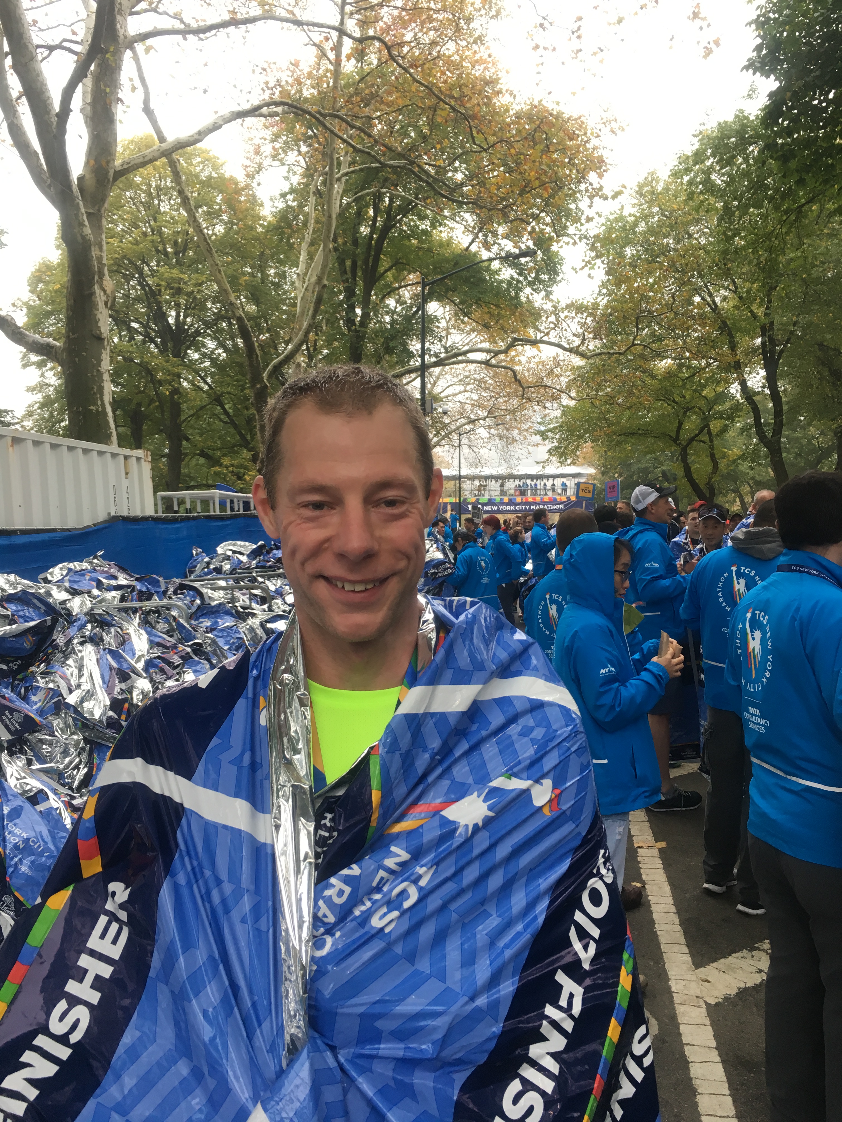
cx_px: 421
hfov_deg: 48.2
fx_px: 941
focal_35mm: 29
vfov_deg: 61.7
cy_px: 561
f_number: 2.2
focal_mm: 4.15
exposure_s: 1/40
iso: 32
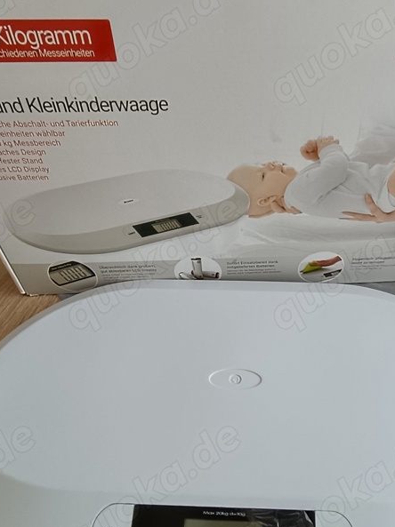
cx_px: 261
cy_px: 275
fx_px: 411
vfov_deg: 65.3
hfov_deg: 50.5
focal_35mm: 27
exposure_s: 1/50
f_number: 2.2
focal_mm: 1.66
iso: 190
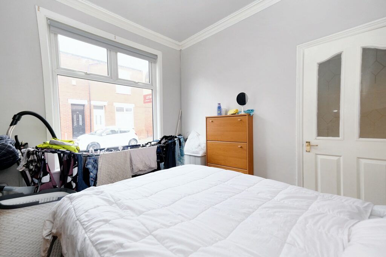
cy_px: 128
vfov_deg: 77.3
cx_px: 193
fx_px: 161
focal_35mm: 15
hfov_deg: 100.4
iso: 800
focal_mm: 10
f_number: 4
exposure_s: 1/14
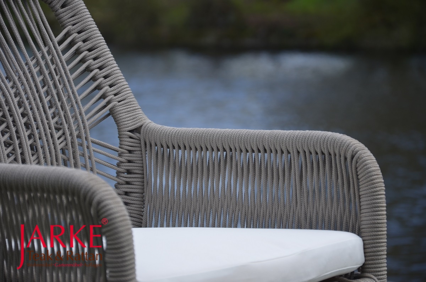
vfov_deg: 8.7
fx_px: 1859
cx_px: 213
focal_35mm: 158
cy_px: 141
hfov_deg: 13.1
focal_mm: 105
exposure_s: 1/500
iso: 200
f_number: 5.6
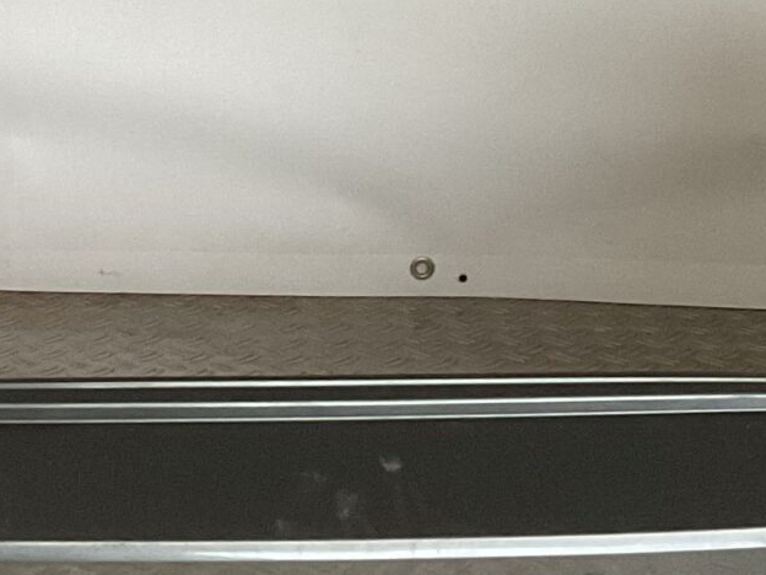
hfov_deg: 16.3
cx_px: 44
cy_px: 60
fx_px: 2633
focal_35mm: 119
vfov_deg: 12.4
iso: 200
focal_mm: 3
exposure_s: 1/60
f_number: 1.8
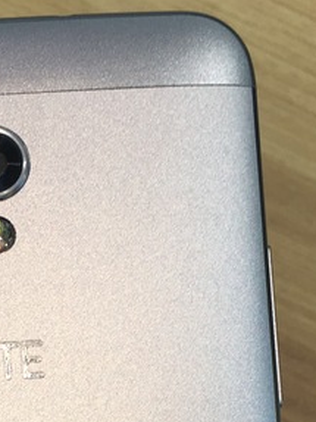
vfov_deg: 18.8
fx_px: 1206
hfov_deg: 14.9
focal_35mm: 99
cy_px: 506
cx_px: 77
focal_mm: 4.15
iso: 25
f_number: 2.2
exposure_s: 1/100
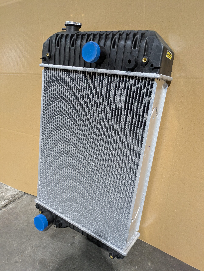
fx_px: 196
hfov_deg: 54.9
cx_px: 102
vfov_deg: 69.4
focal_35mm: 25
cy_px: 136
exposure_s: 1/33.3
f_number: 1.89
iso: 560
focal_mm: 5.43
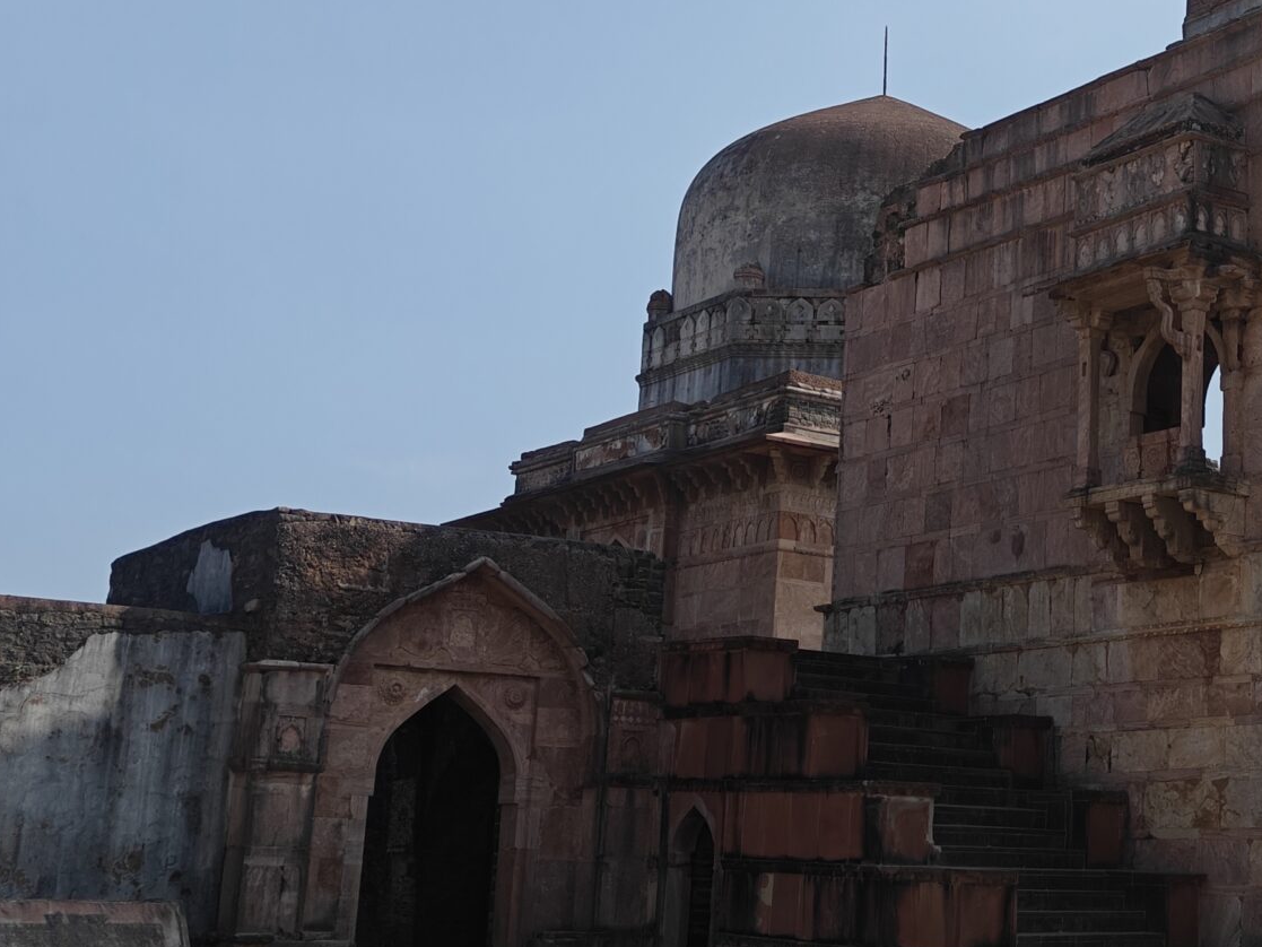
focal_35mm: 55
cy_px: 429
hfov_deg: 33.1
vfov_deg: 26.6
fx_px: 2005
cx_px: 1146
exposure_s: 1/10884
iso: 64
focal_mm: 5.59
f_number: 1.8
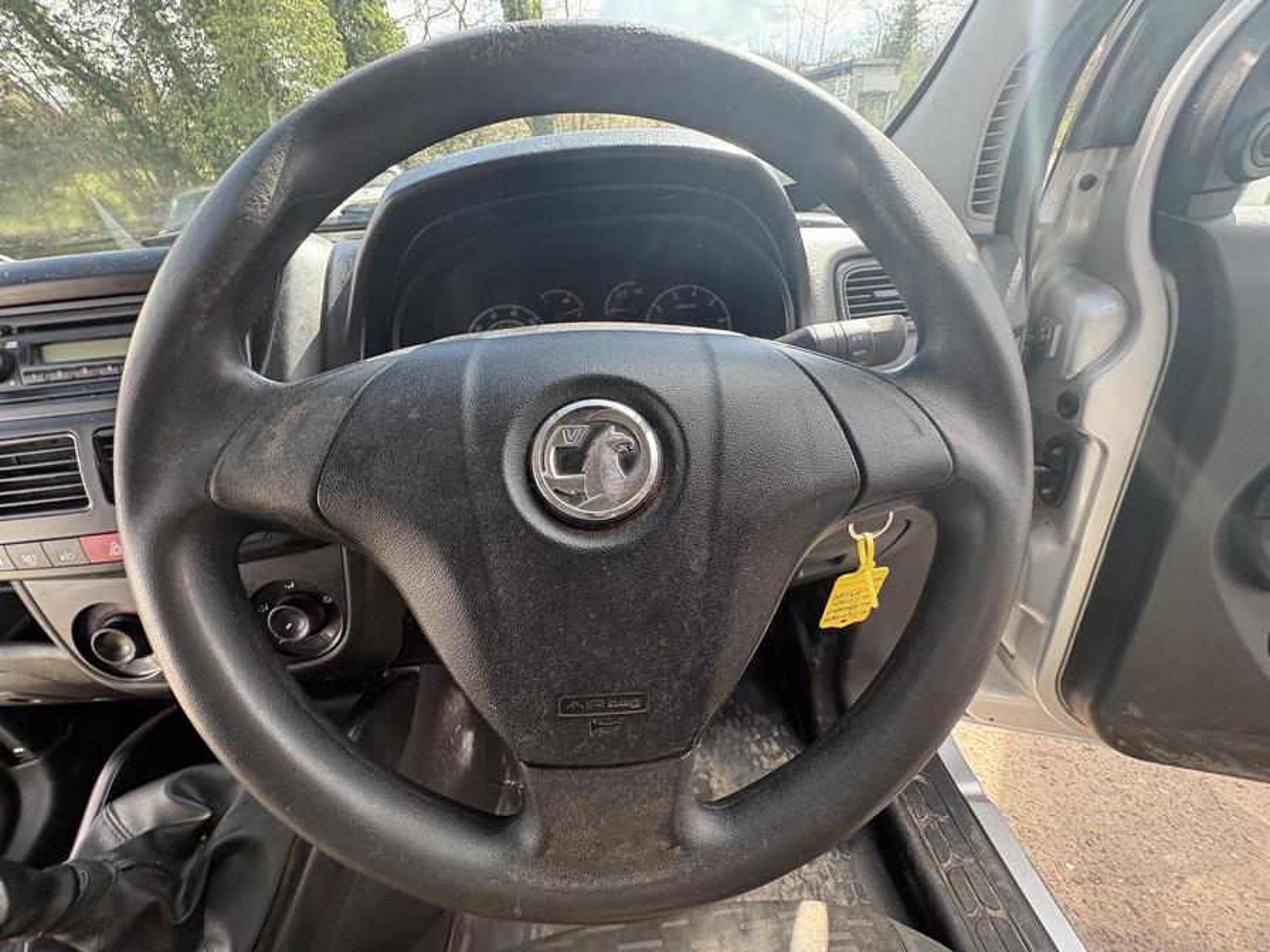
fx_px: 514
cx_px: 635
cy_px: 476
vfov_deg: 85.7
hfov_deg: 102.1
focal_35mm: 14
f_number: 2.2
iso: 80
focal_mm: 2.22
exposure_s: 1/141
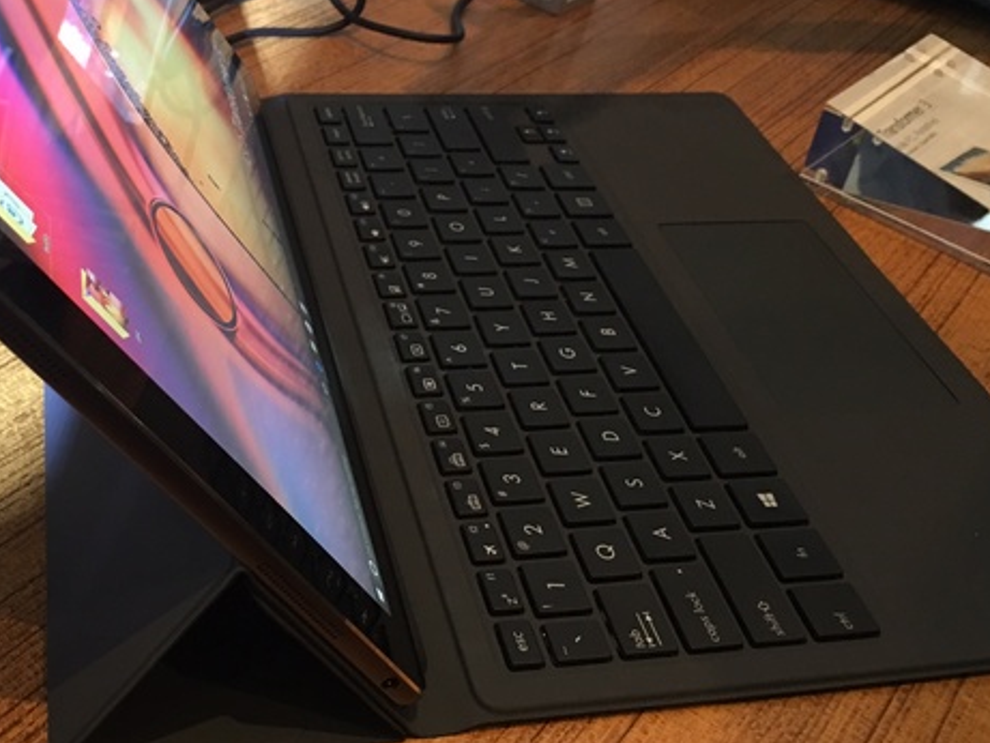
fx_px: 1259
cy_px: 246
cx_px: 352
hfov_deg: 42.5
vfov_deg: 32.6
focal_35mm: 44
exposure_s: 1/15
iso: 100
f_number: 2.2
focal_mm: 4.15
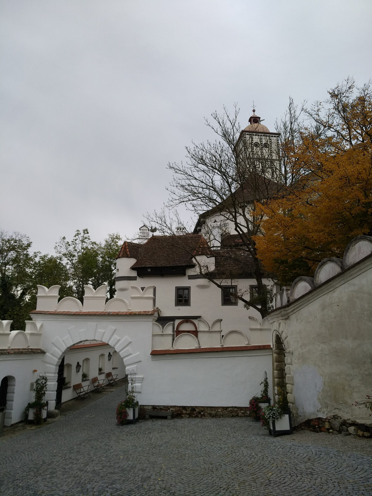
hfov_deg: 61.1
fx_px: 315
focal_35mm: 22
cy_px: 248
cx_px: 186
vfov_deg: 76.4
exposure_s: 1/219
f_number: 2.2
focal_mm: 3.81
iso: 100
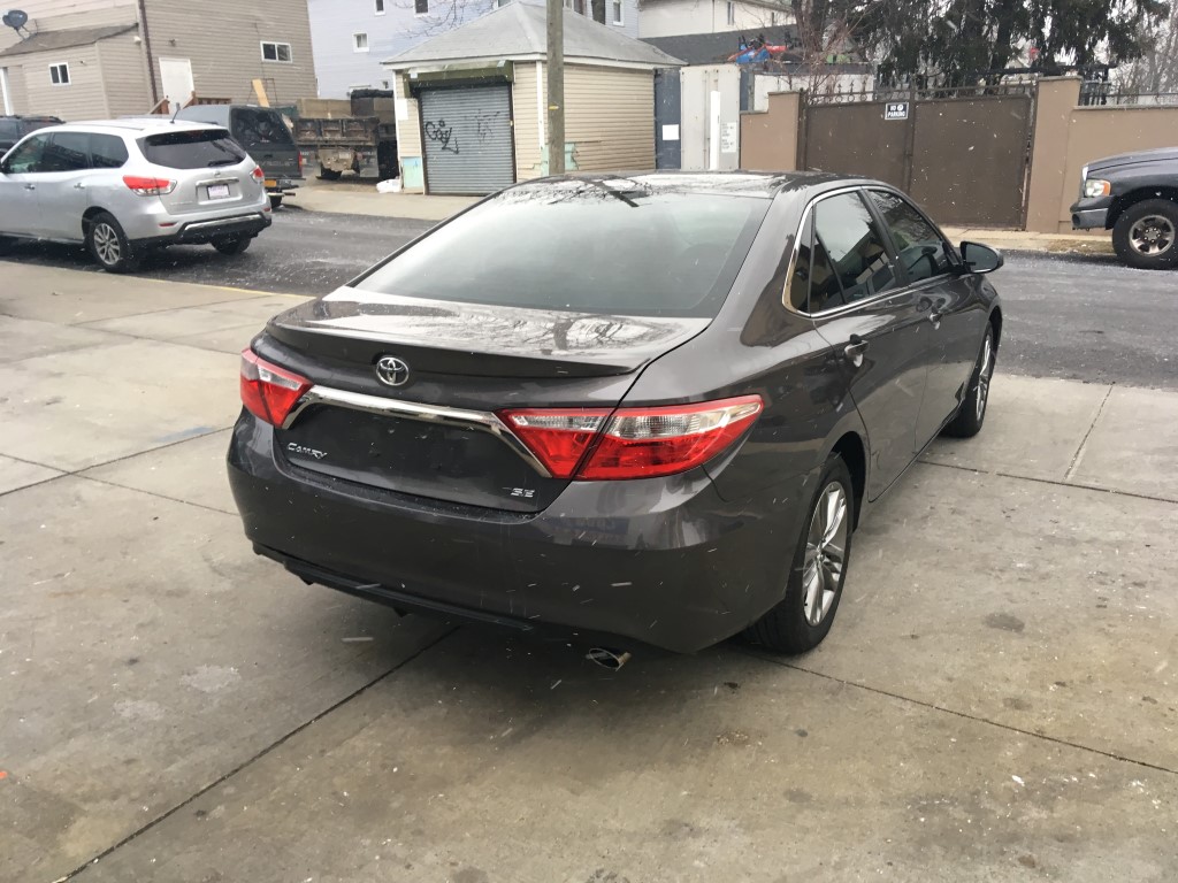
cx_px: 589
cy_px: 442
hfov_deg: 61.7
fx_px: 987
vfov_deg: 48.2
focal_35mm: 29
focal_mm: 4.15
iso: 32
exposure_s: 1/40
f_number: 2.2
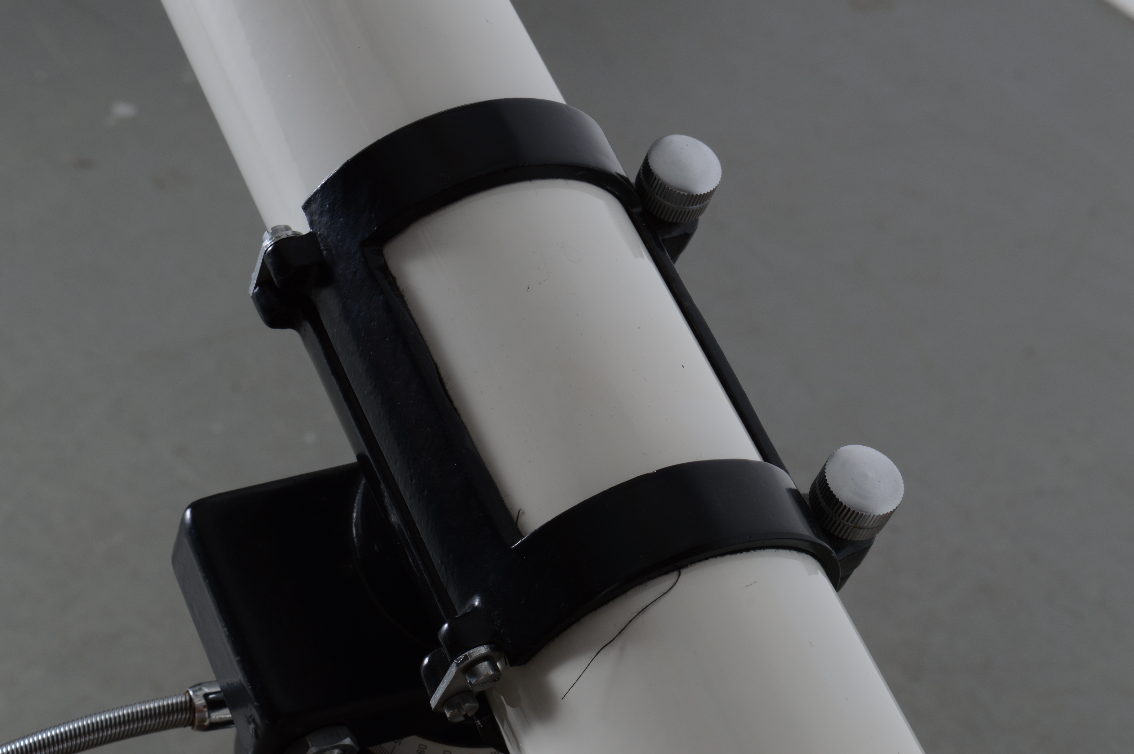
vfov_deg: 16.5
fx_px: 2596
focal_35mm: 82
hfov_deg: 24.6
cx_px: 567
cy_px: 377
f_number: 16
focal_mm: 55
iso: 100
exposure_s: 1/125
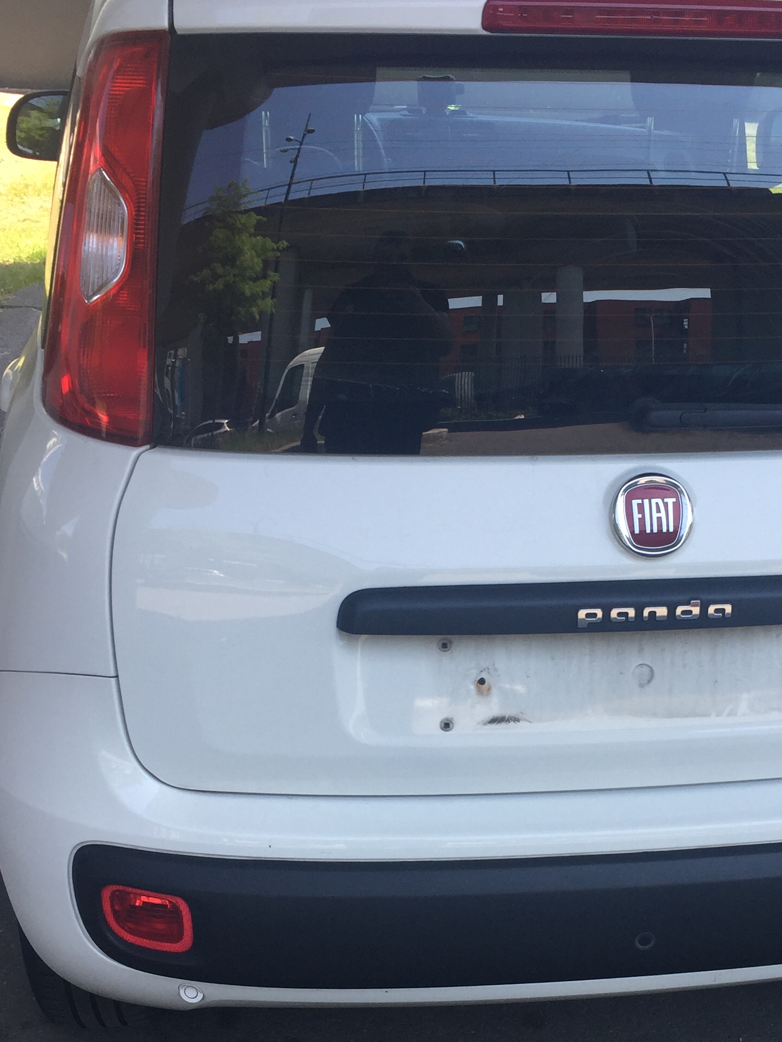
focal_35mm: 49
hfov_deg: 29.4
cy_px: 765
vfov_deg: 38.1
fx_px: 1476
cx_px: 532
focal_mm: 4.15
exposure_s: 1/293
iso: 32
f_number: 2.2
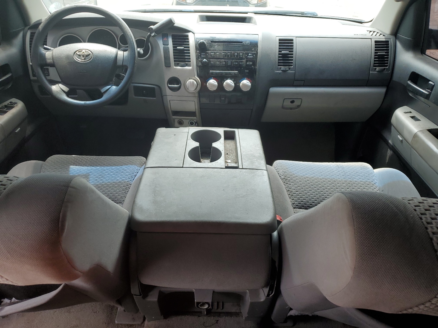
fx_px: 329
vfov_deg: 53.1
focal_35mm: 26
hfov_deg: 67.3
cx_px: 219
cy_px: 164
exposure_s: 1/250
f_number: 1.5
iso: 50
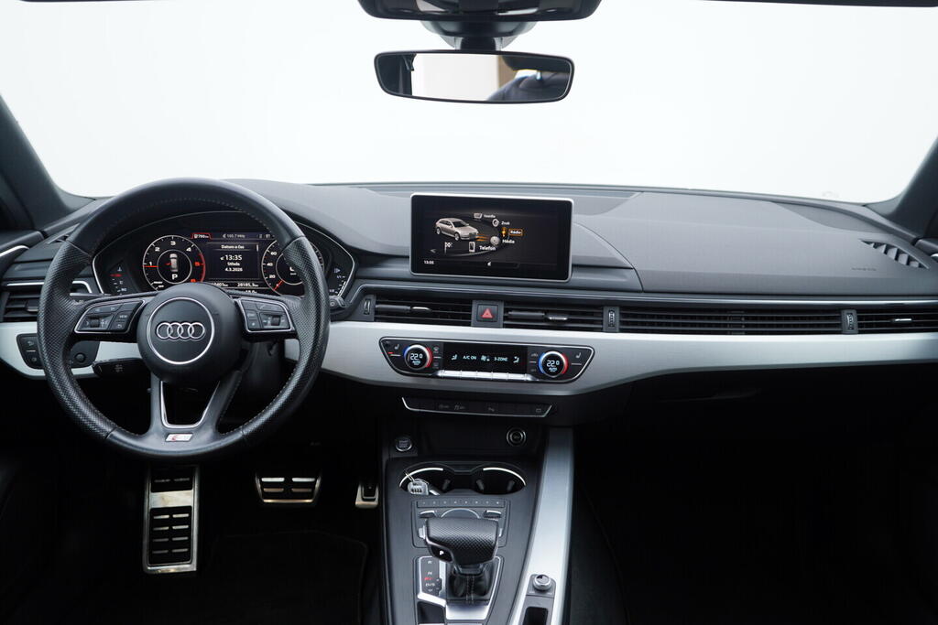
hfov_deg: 53.1
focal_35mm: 36
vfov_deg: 36.9
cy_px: 312
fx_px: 938
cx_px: 469
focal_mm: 24
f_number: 3.2
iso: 125
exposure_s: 1/50
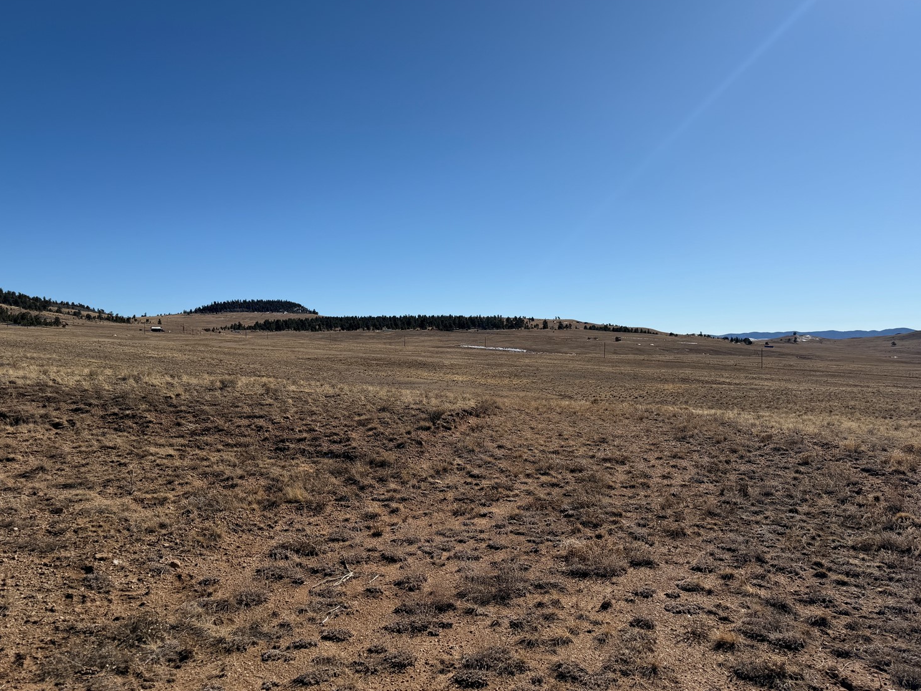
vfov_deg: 53.1
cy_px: 335
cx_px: 475
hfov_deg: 67.3
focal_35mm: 26
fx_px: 692
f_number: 1.78
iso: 80
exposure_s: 1/10309
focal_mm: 6.76
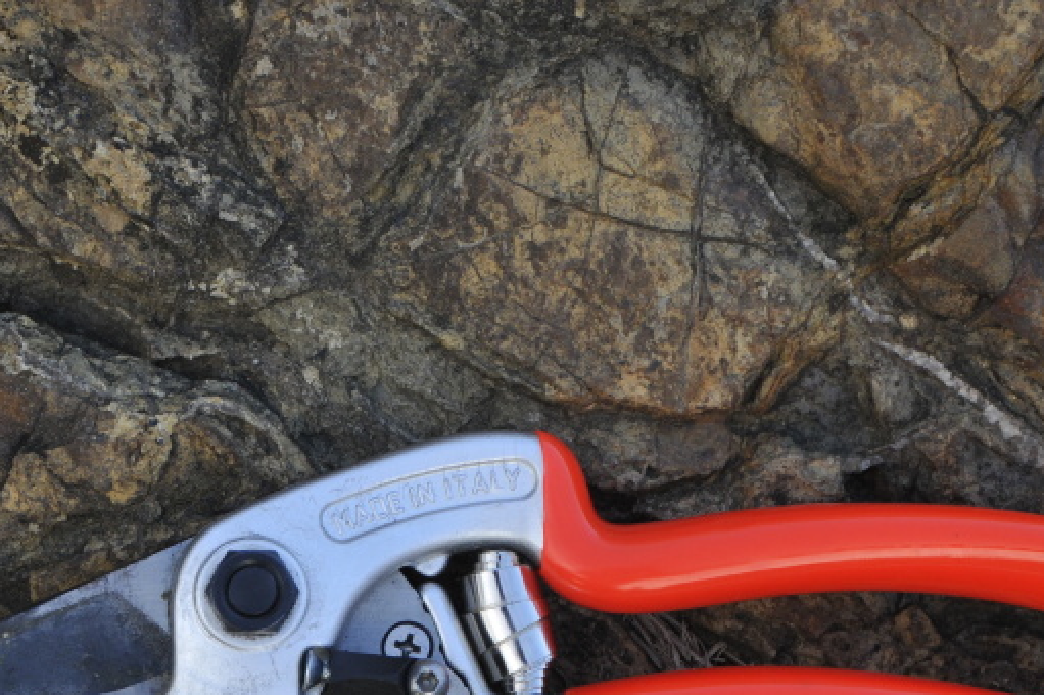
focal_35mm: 132
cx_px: 523
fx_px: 3825
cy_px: 531
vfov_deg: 10.4
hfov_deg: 15.5
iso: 320
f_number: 5.6
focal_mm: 45
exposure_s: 1/125
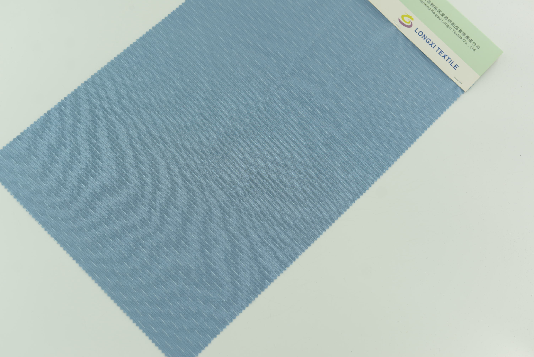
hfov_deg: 39.6
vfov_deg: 27.0
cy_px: 178
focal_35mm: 50
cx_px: 267
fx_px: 742
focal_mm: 50
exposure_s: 1/200
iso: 100
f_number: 3.5
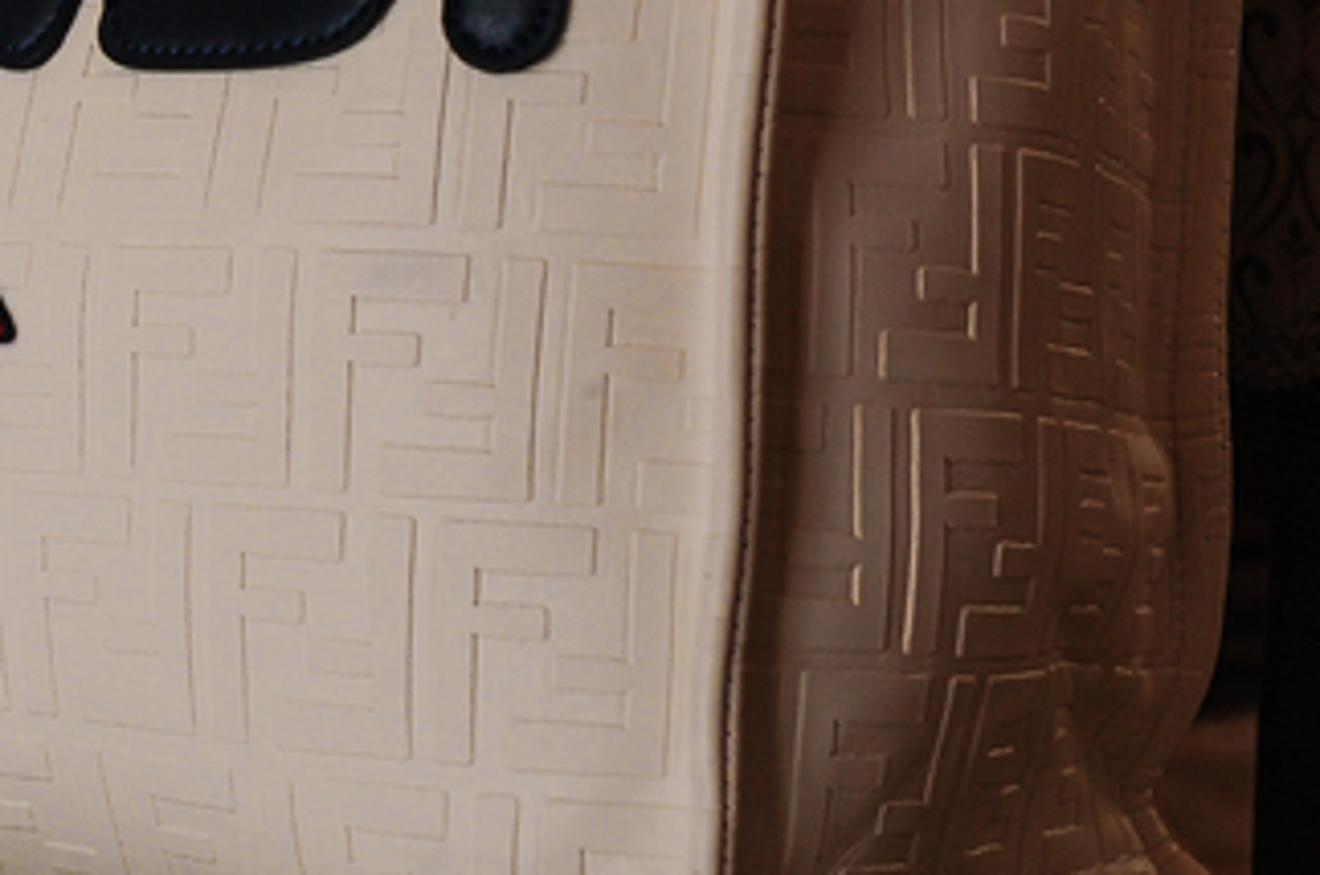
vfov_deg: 10.7
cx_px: -184
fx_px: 4647
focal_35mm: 127
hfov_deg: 15.7
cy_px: 196
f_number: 6.3
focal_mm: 40
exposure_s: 1/200
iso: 1000
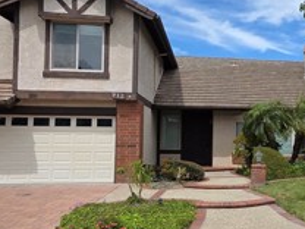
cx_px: 280
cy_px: 128
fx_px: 352
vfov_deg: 35.9
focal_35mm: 40
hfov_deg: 42.5
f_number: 1.9
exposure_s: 1/2874
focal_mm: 2.2
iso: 40
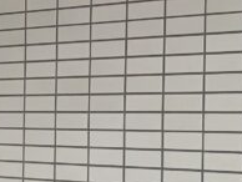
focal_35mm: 137
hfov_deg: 11.3
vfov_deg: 10.8
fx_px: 959
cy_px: 130
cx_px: -390
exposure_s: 1/437
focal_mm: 5.96
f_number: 1.6
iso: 50
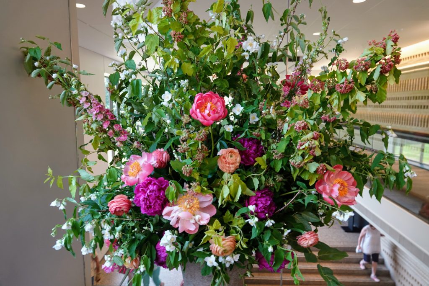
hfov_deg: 73.7
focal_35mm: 24
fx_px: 286
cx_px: 214
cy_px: 143
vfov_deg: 53.1
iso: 250
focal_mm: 8.8
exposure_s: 1/30
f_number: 2.4
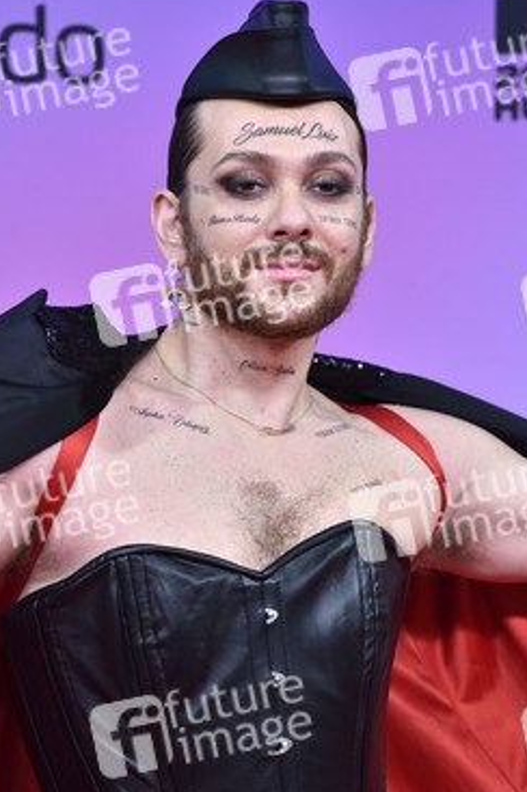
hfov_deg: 6.3
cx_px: 264
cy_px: 404
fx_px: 4796
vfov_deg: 9.4
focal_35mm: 218
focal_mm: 200
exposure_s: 1/200
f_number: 5.6
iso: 2000
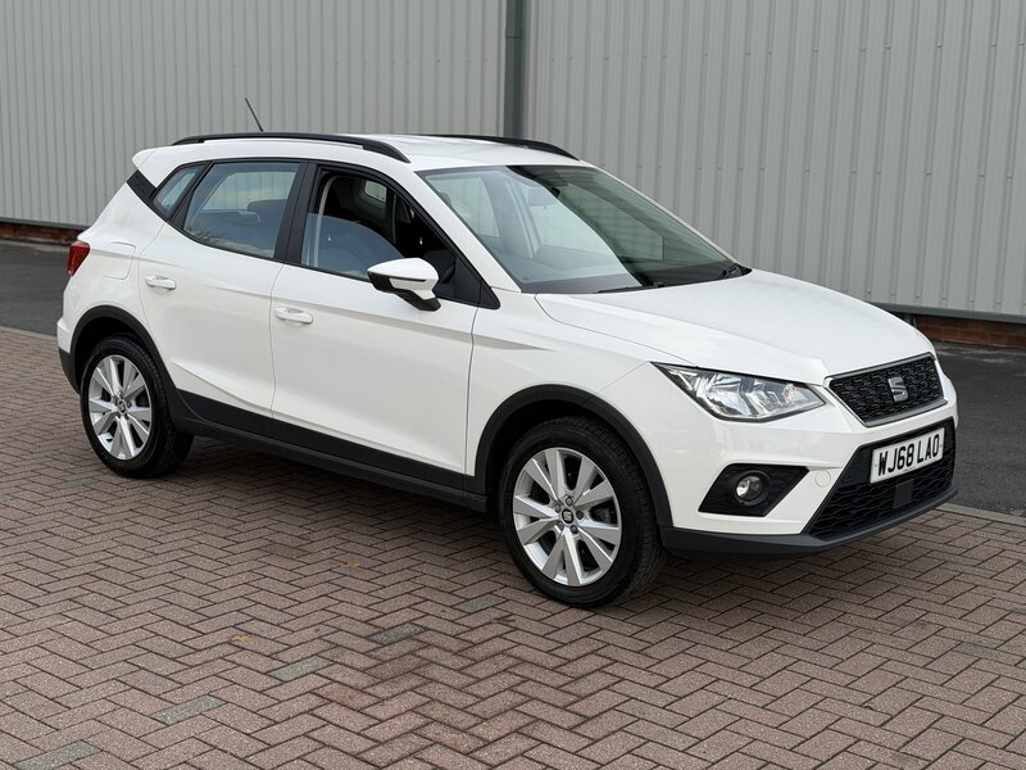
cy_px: 385
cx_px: 513
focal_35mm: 48
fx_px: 1423
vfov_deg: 30.3
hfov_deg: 39.7
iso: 64
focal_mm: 6.76
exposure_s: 1/1754
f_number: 1.78
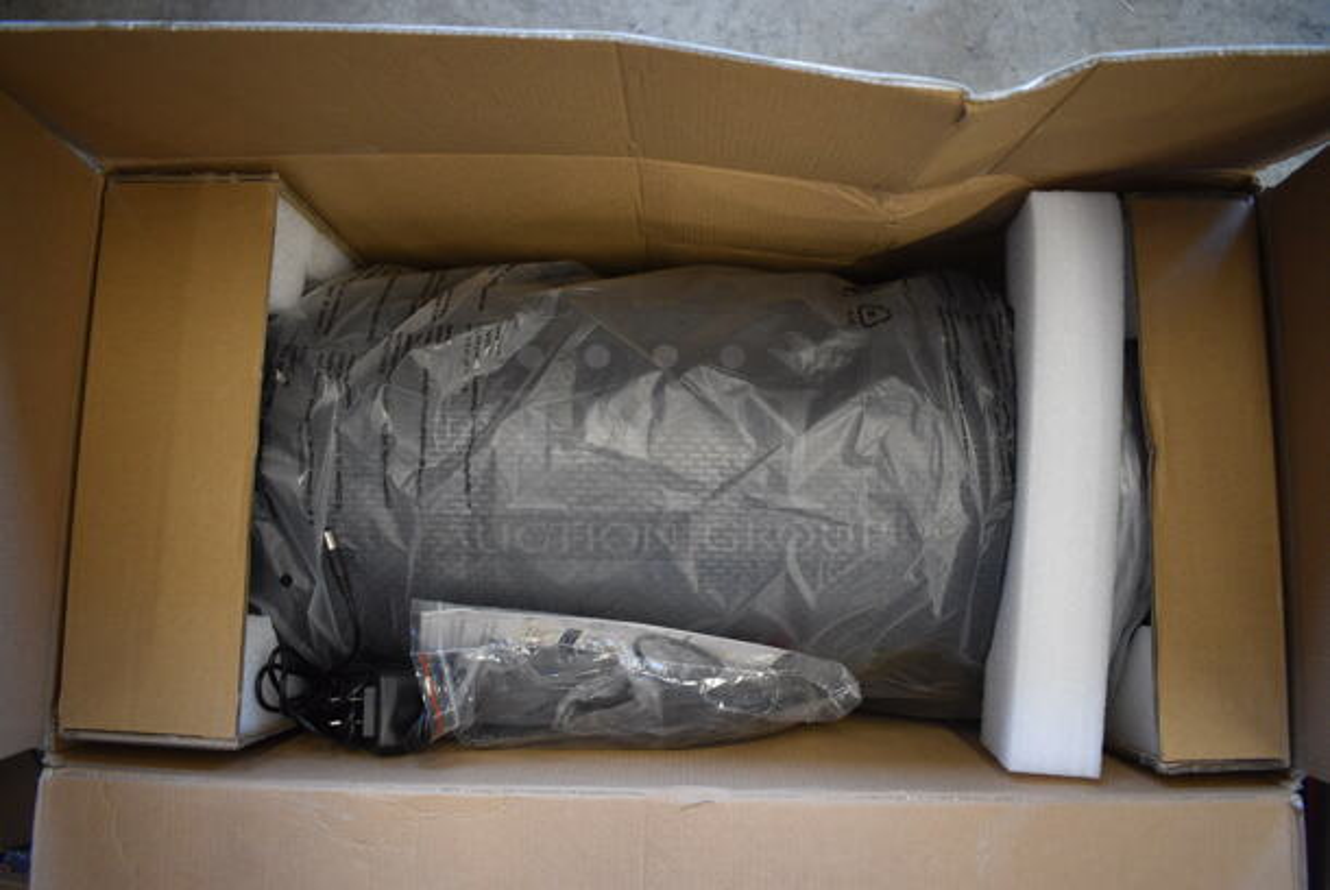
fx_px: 998
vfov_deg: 48.0
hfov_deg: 67.3
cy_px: 445
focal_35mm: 27
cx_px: 665
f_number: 3.5
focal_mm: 18
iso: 1400
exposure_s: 1/125
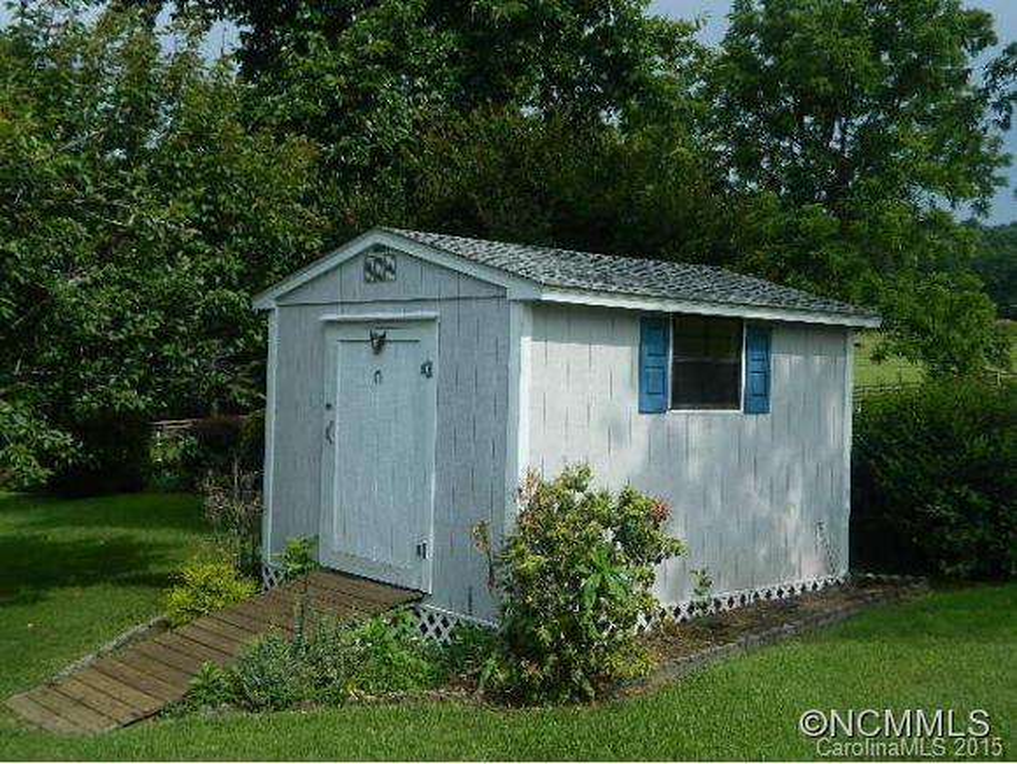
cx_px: 508
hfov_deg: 45.7
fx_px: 1206
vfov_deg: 35.2
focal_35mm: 41
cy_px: 382
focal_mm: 7.3
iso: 80
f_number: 3.5
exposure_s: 1/800
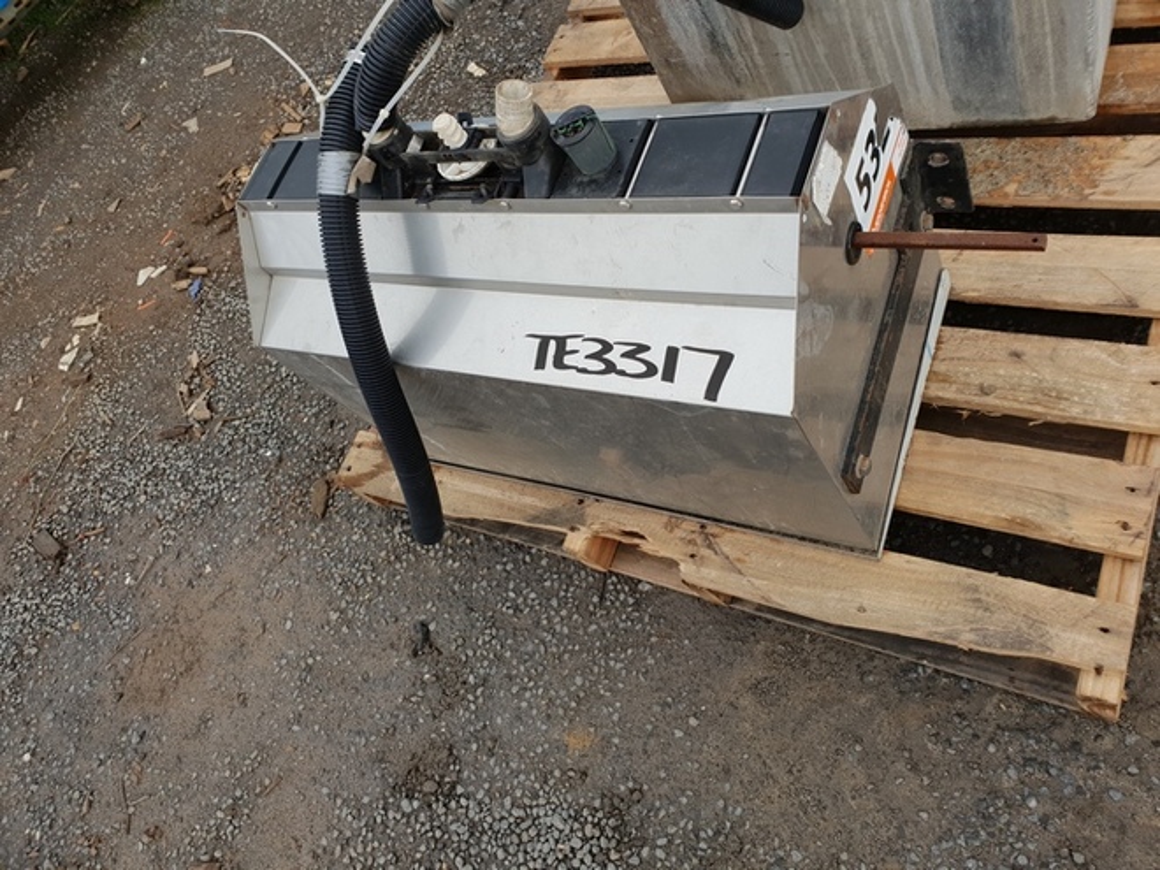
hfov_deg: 67.3
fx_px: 871
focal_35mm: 26
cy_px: 435
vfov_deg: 53.1
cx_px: 580
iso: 50
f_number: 2.4
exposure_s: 1/354
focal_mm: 4.3
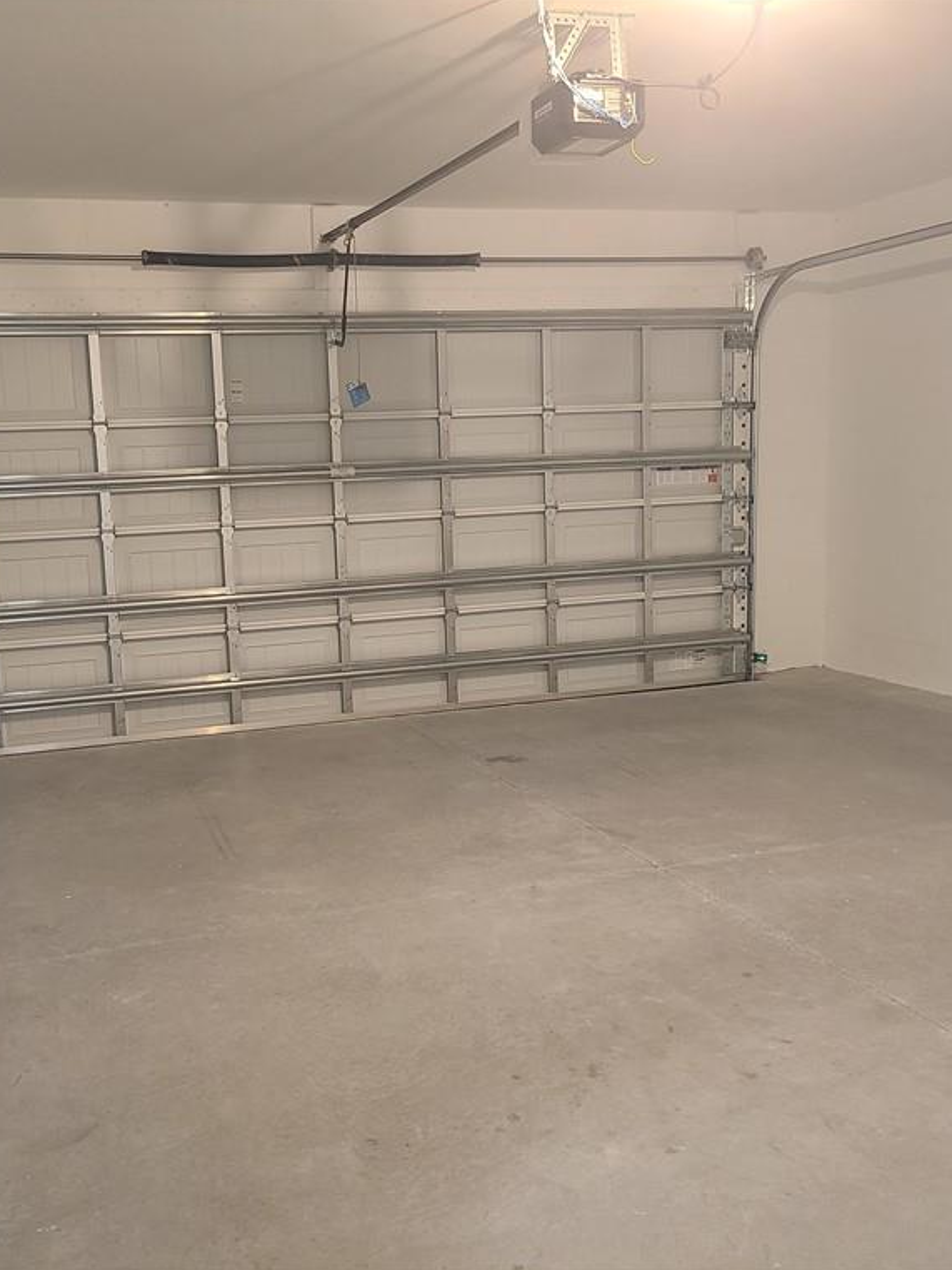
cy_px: 632
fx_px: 1283
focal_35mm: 35
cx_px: 355
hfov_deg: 40.4
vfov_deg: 52.6
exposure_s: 1/40
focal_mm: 5.4
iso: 400
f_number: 1.8
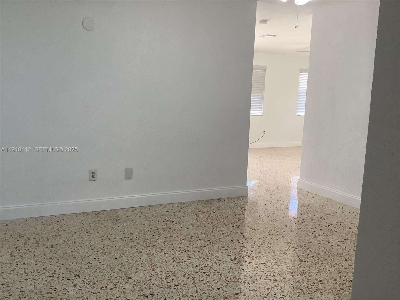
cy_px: 150
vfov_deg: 45.4
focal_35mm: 31
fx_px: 358
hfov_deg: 58.4
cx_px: 200
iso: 80
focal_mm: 3.3
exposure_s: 1/120
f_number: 2.4
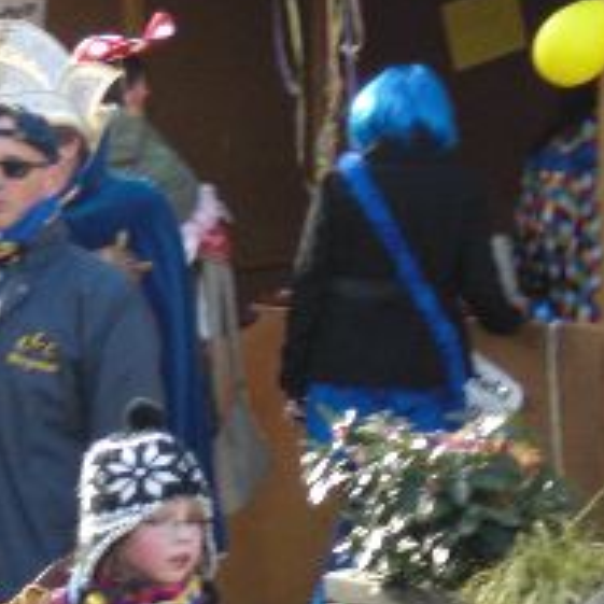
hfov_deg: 6.1
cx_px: 31
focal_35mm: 287
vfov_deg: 6.1
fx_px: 5666
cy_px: 245
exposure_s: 1/100
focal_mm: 18.9
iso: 200
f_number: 5.9
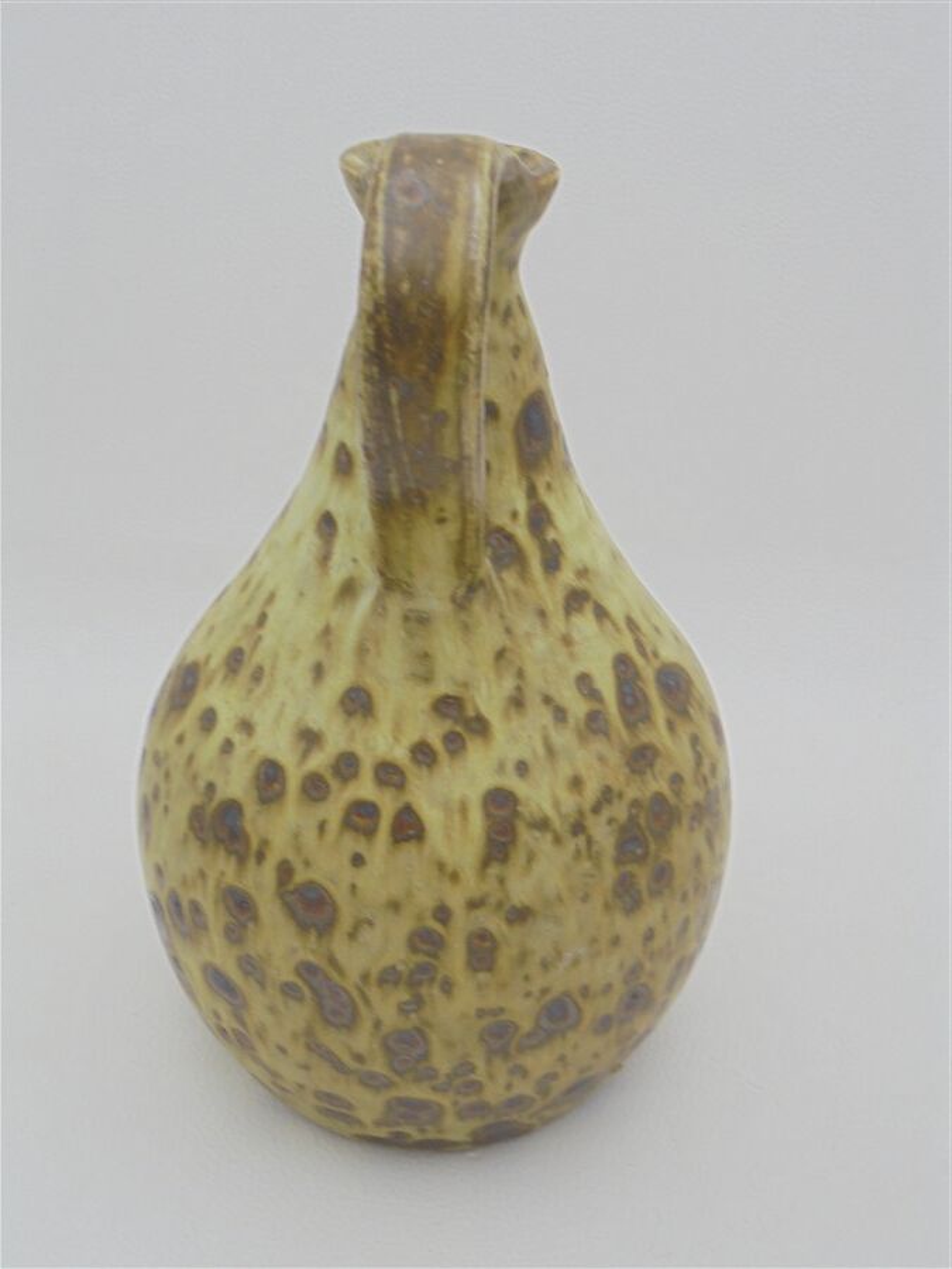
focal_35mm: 38
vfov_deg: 49.0
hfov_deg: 37.7
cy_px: 634
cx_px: 476
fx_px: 1393
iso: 100
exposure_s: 1/30
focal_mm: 6.9
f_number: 4.2
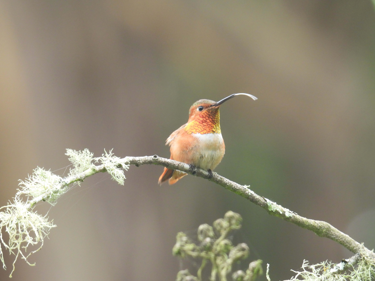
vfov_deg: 1.2
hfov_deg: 1.7
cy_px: 141
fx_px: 13011
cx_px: 187
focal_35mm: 1201
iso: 400
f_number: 6.3
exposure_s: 1/125
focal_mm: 214
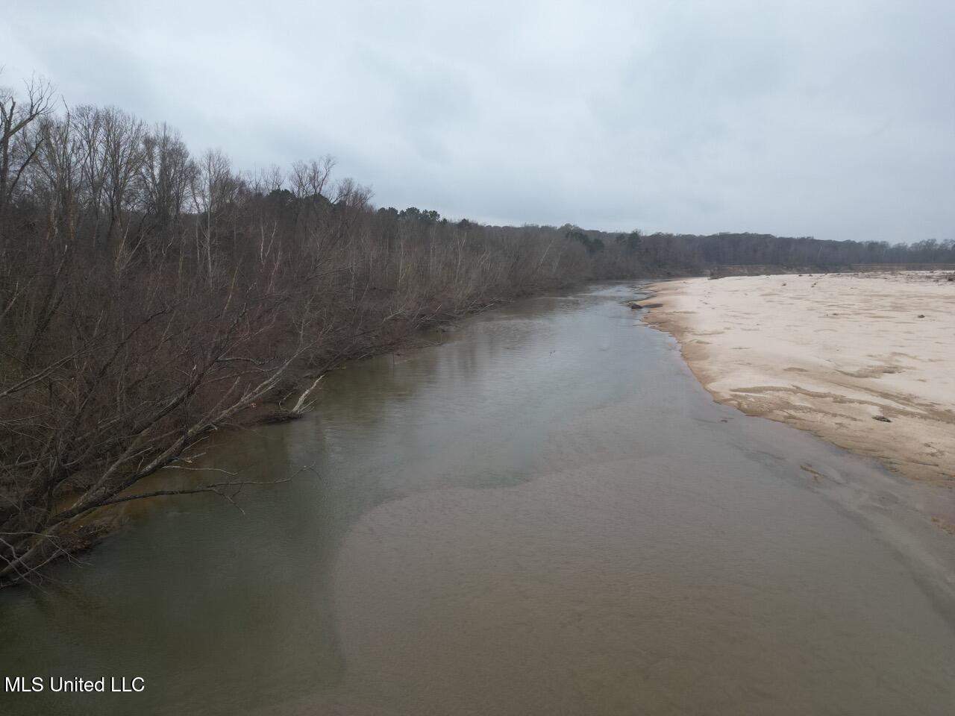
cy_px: 358
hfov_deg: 71.6
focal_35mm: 24
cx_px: 478
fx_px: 662
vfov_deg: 56.8
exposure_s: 1/640
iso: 100
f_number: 1.7
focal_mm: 6.72
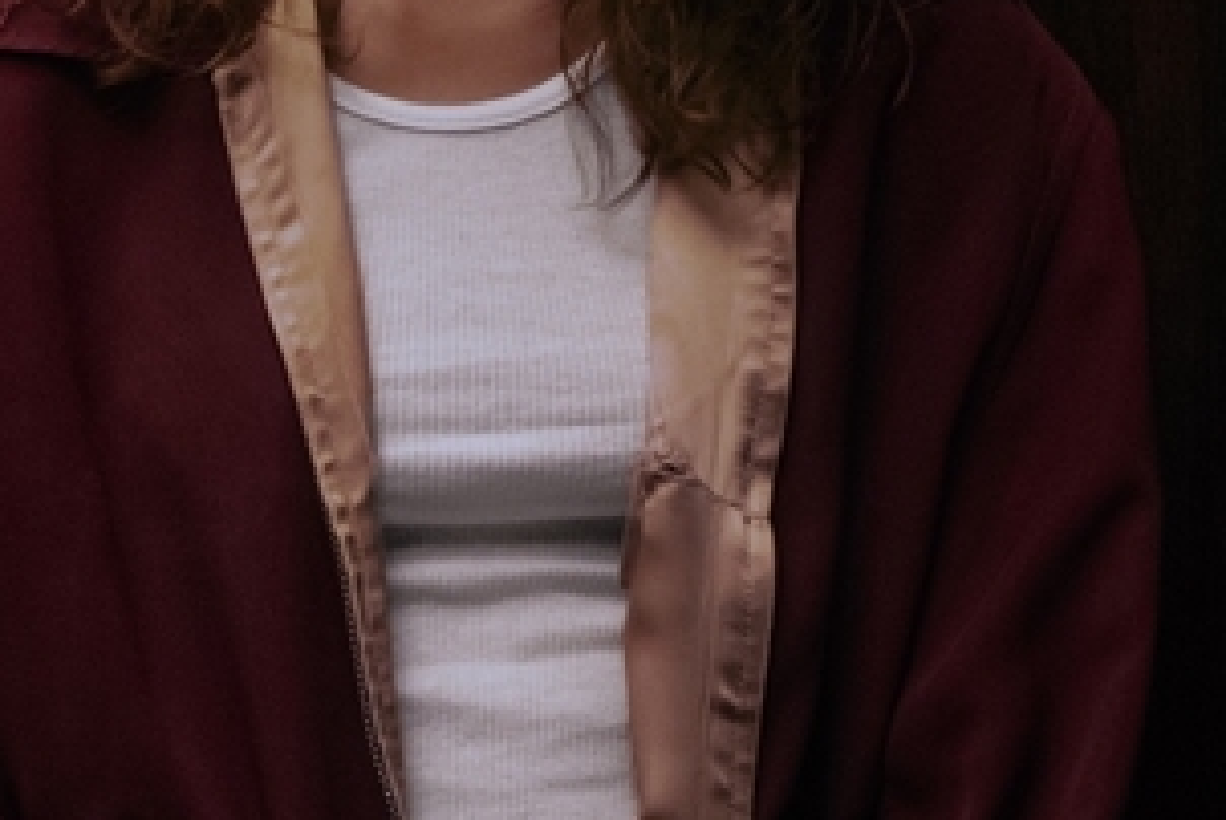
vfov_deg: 6.3
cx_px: -763
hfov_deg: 9.0
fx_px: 7499
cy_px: 394
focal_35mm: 220
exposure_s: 1/125
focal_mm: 28.3
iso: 2000
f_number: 3.2
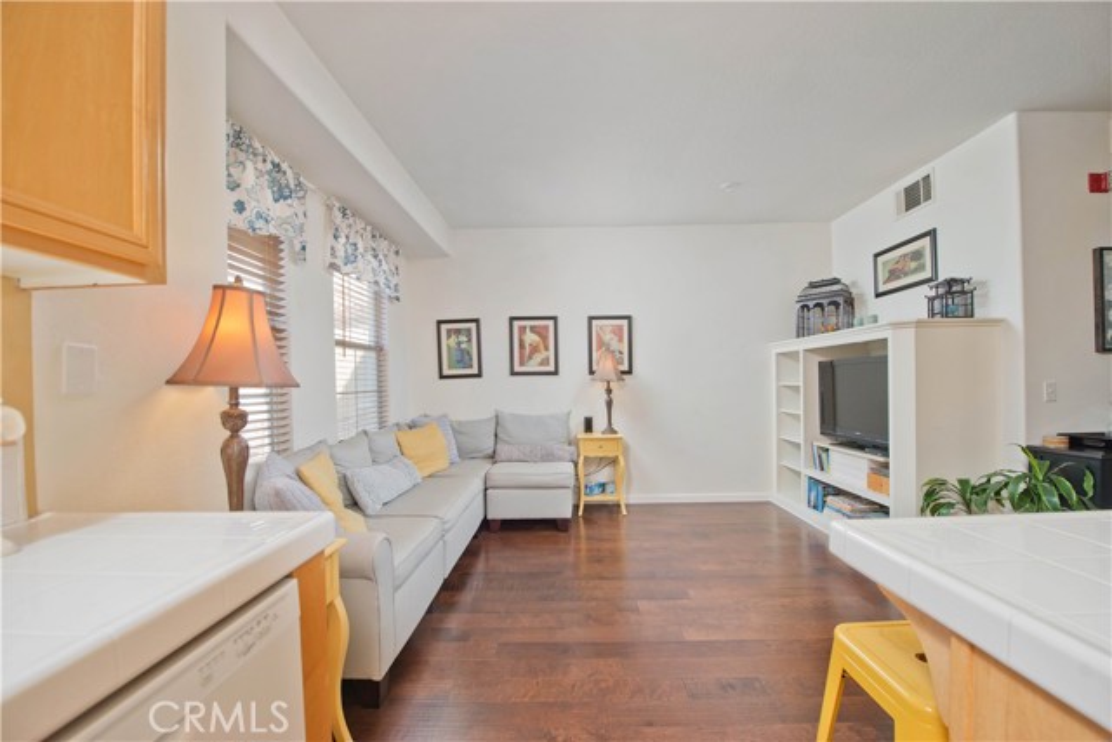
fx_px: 433
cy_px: 371
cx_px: 556
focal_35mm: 14
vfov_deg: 81.2
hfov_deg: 104.2
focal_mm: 14
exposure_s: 1/200
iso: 400
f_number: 5
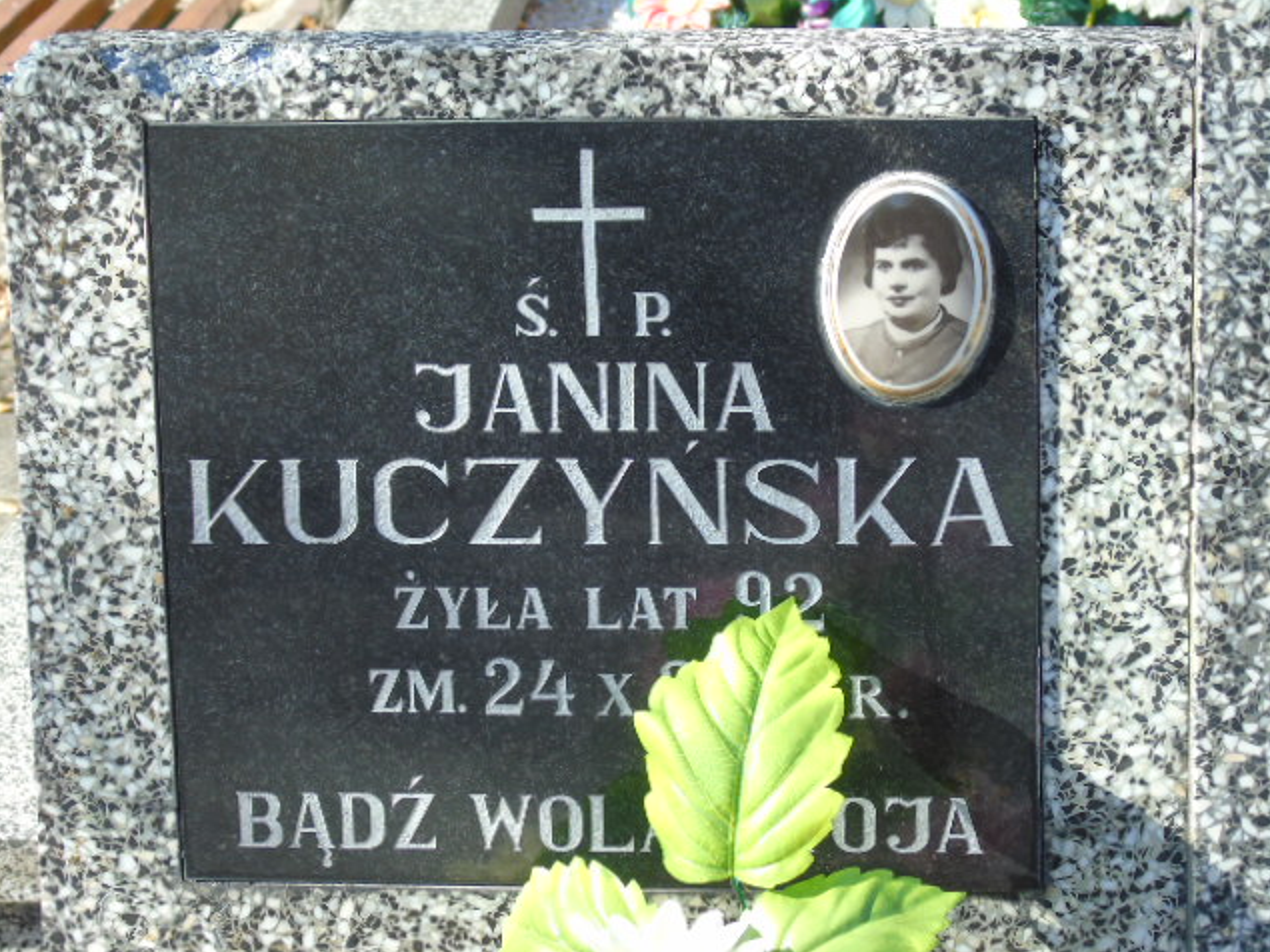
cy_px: 476
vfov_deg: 11.9
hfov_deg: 15.8
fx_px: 4585
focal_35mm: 125
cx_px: 636
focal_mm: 22
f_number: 4.6
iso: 80
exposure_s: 1/125
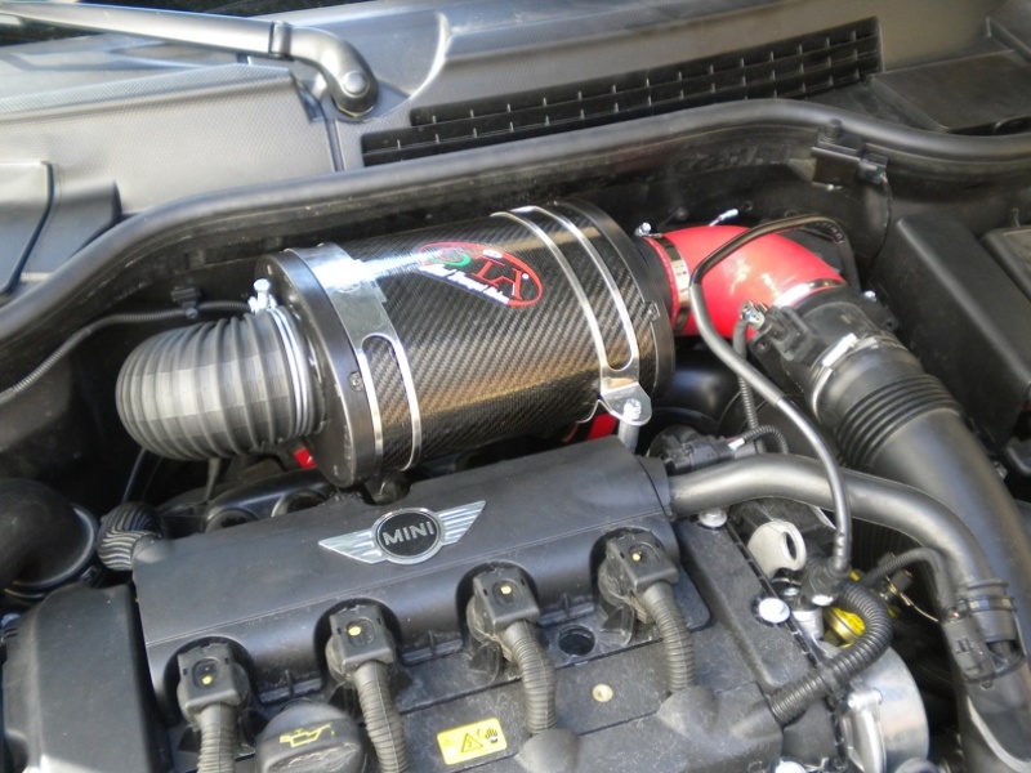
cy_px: 386
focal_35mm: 41
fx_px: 1221
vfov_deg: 35.1
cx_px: 516
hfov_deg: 45.8
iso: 216
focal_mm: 7.4
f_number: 3.5
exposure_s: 1/58.3
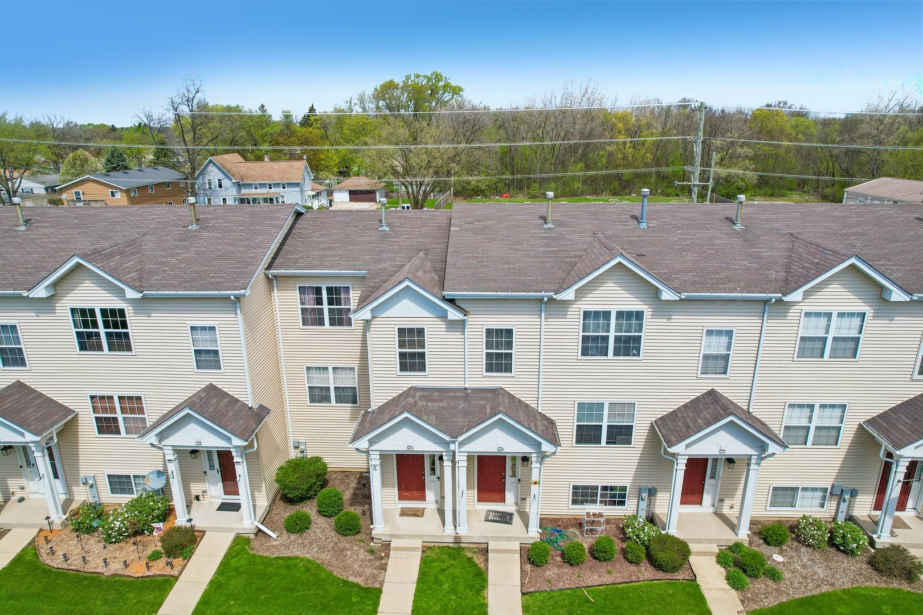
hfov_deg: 78.6
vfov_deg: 57.2
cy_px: 308
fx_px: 564
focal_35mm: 22
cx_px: 462
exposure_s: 1/400
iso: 100
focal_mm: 8.4
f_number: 2.8
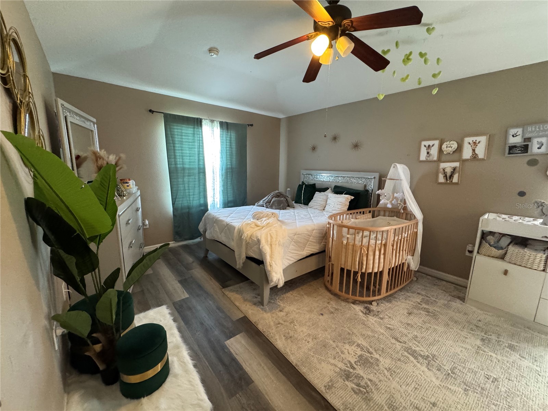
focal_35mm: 14
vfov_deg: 85.7
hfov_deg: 102.1
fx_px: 222
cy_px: 206
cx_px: 274
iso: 640
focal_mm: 2.22
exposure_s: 1/60
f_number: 2.2
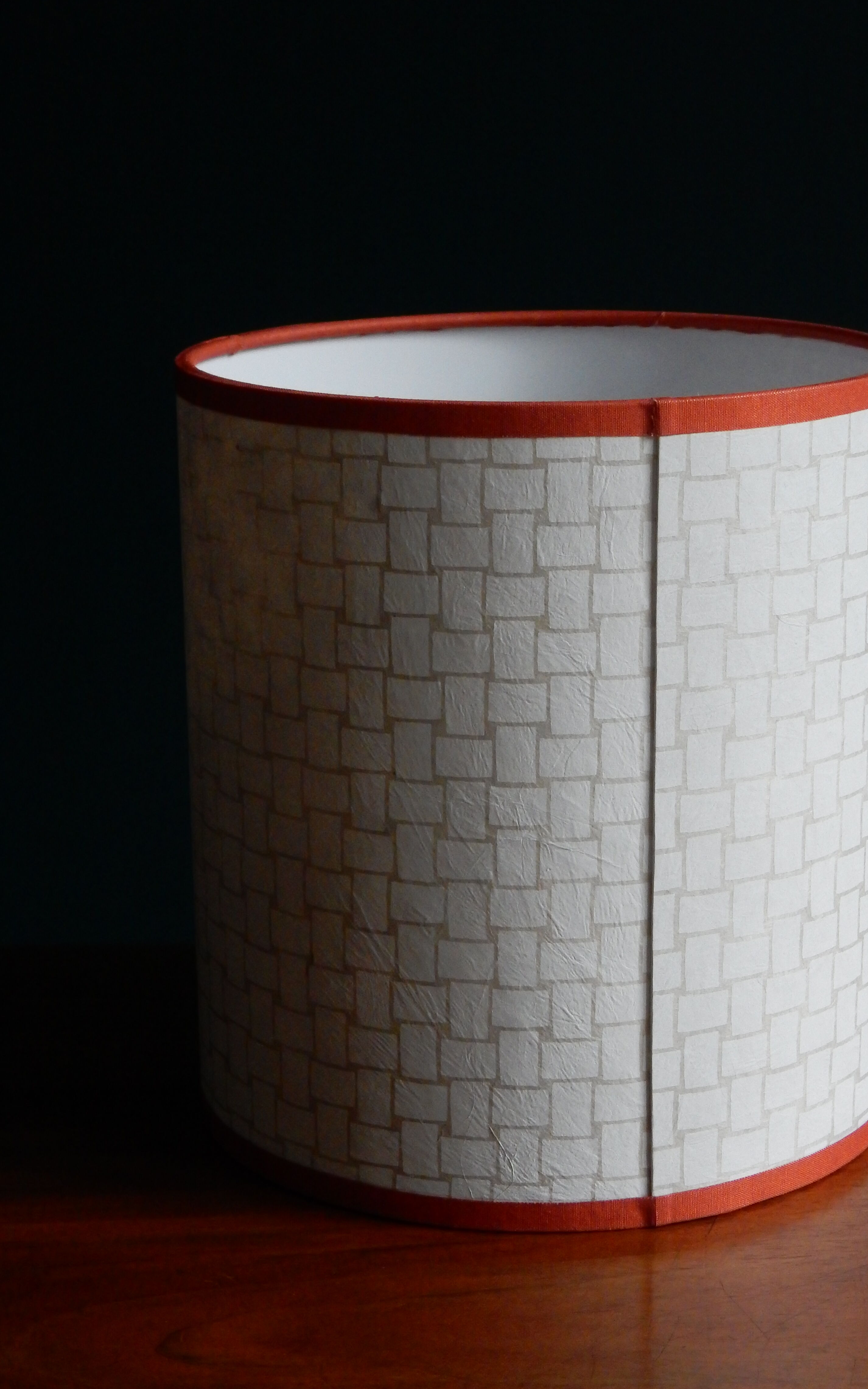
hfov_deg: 17.1
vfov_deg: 27.1
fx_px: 2876
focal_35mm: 76
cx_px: 521
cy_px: 691
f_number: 4.8
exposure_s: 1/40
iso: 720
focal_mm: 12.6
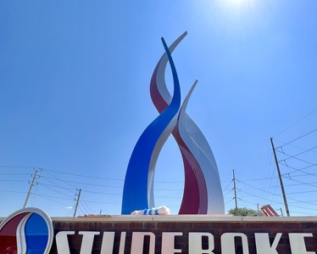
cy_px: 172
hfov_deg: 82.9
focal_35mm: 19
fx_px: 178
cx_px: 178
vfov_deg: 68.5
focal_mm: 1.57
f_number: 1.8
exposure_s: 1/1340
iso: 32
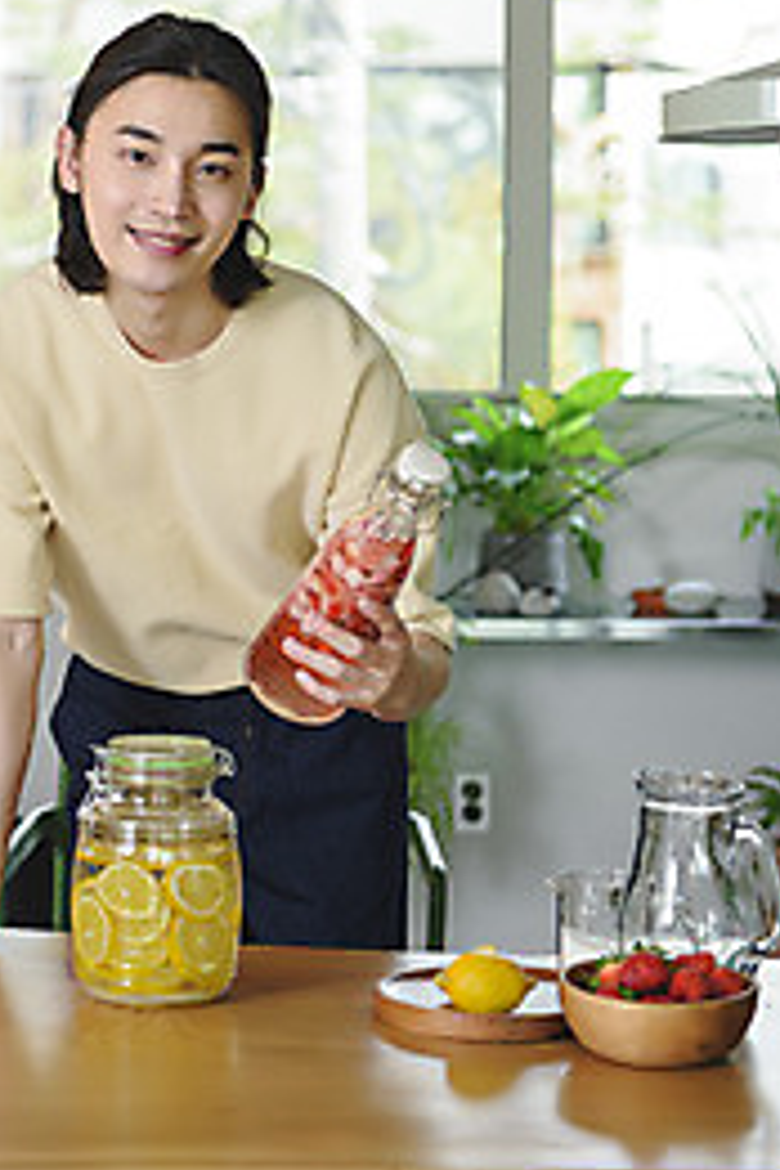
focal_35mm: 95
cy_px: 363
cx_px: 191
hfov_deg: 14.3
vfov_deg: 21.4
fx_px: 3087
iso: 200
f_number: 3.2
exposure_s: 1/100
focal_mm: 62
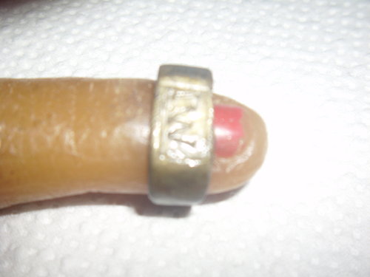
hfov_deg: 47.9
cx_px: 185
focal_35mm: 39
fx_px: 417
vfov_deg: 36.8
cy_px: 138
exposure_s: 1/200
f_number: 6.3
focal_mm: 7.6
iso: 50
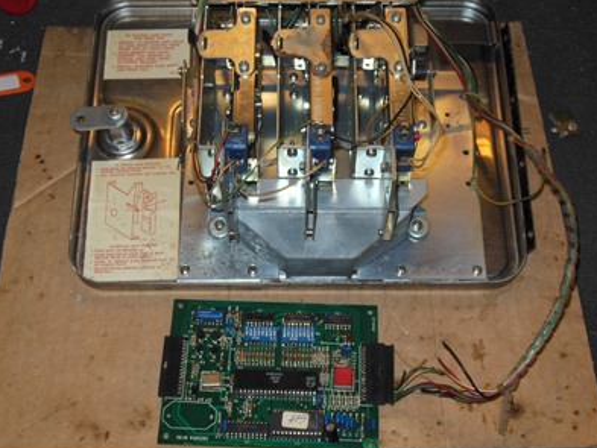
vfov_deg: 29.7
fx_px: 845
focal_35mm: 49
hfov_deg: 38.9
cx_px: 289
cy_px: 203
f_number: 3.8
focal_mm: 7.7
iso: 125
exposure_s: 1/30
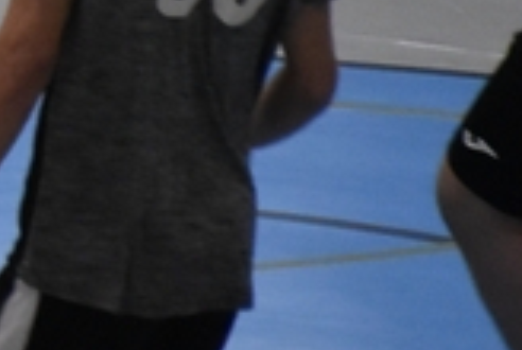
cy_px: -213
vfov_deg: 1.7
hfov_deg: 2.5
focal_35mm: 823
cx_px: -665
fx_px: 11955
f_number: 5.6
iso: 3200
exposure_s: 1/320
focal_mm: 100
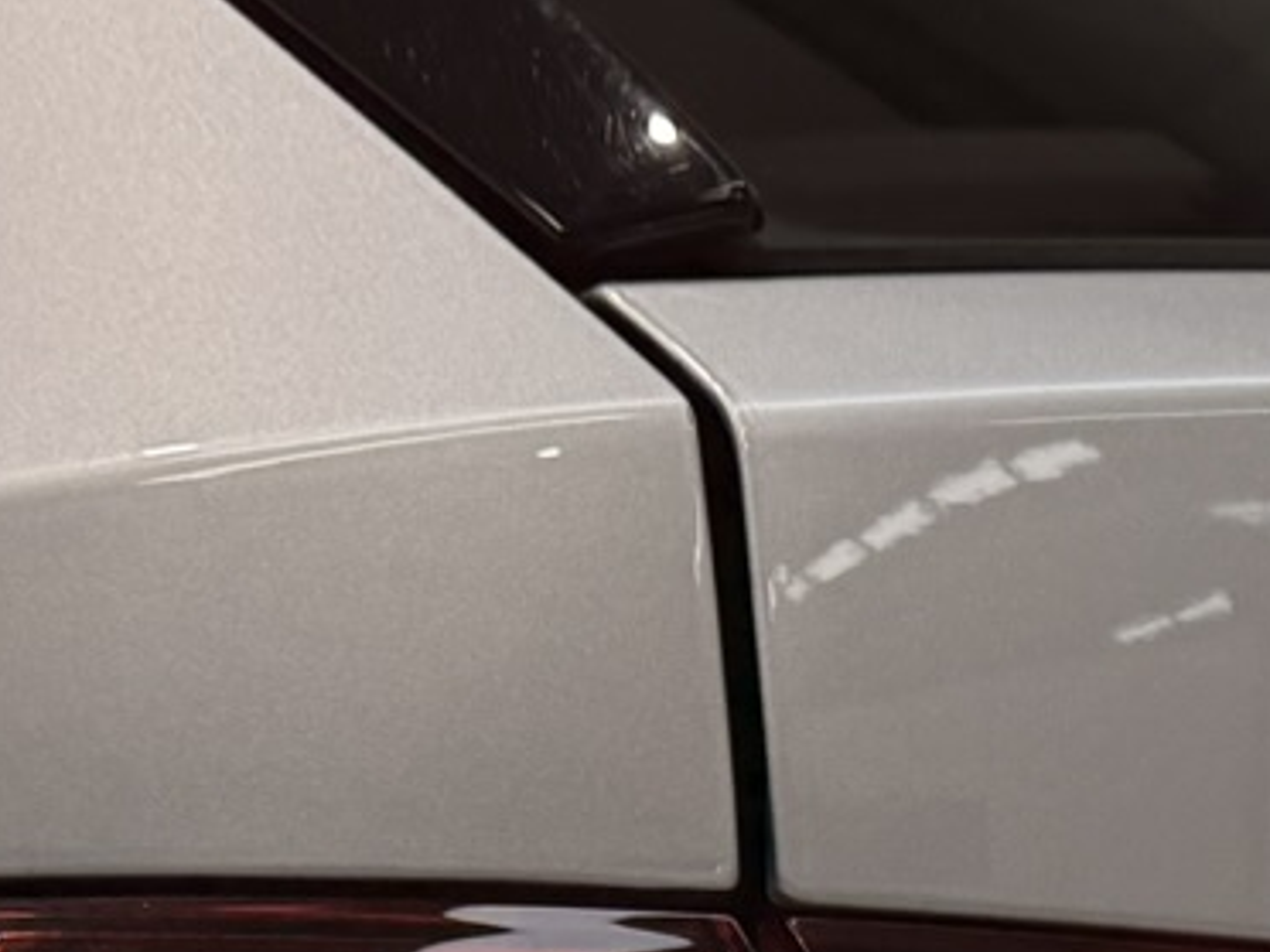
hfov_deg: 14.9
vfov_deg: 10.3
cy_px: 1986
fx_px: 4843
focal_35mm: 132
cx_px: 990
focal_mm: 6.76
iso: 125
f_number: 1.78
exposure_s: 1/234
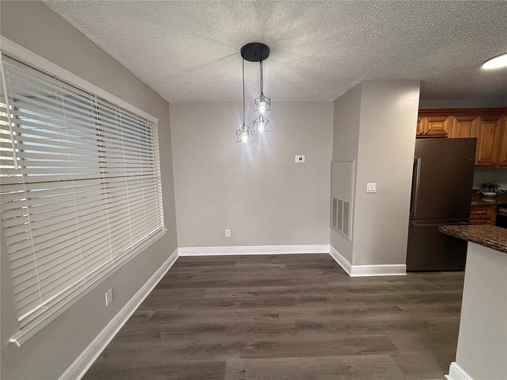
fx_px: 205
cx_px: 254
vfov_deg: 85.7
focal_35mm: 14
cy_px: 190
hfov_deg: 102.1
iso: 250
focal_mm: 2.22
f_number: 2.2
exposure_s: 1/120
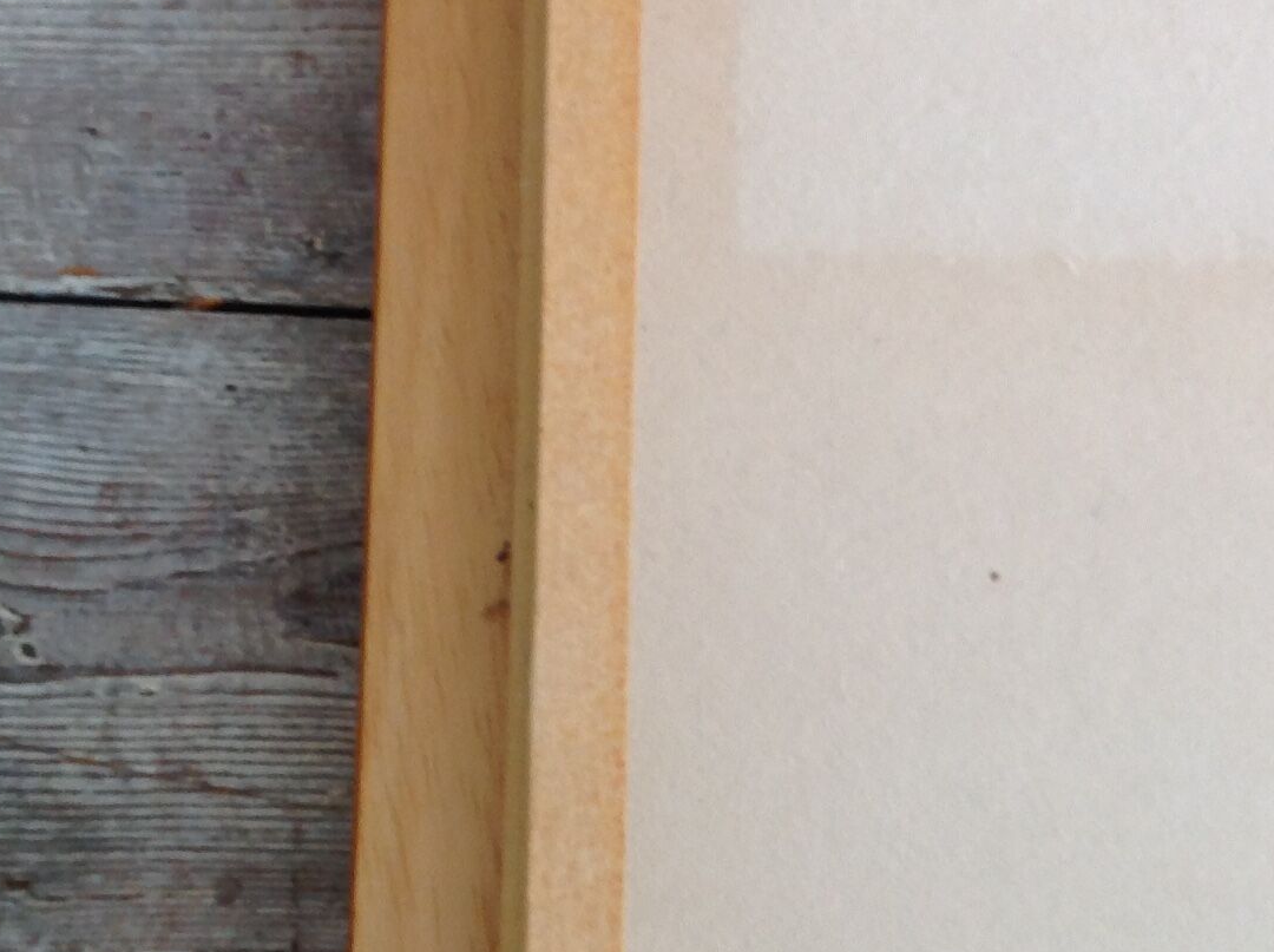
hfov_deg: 23.1
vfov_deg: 17.5
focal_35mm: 84
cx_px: 925
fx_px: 3087
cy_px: 613
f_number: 2.4
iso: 64
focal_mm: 4.28
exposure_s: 1/15
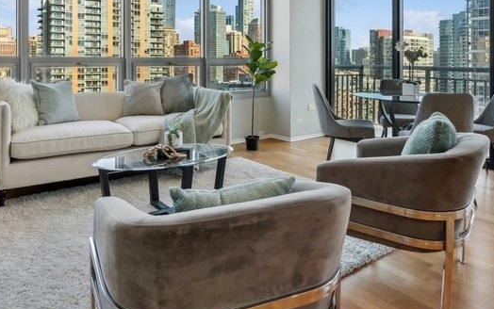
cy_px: 62
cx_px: 216
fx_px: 377
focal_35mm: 28
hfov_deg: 66.2
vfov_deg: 42.6
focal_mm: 16
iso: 320
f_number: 7.1
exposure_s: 1/160
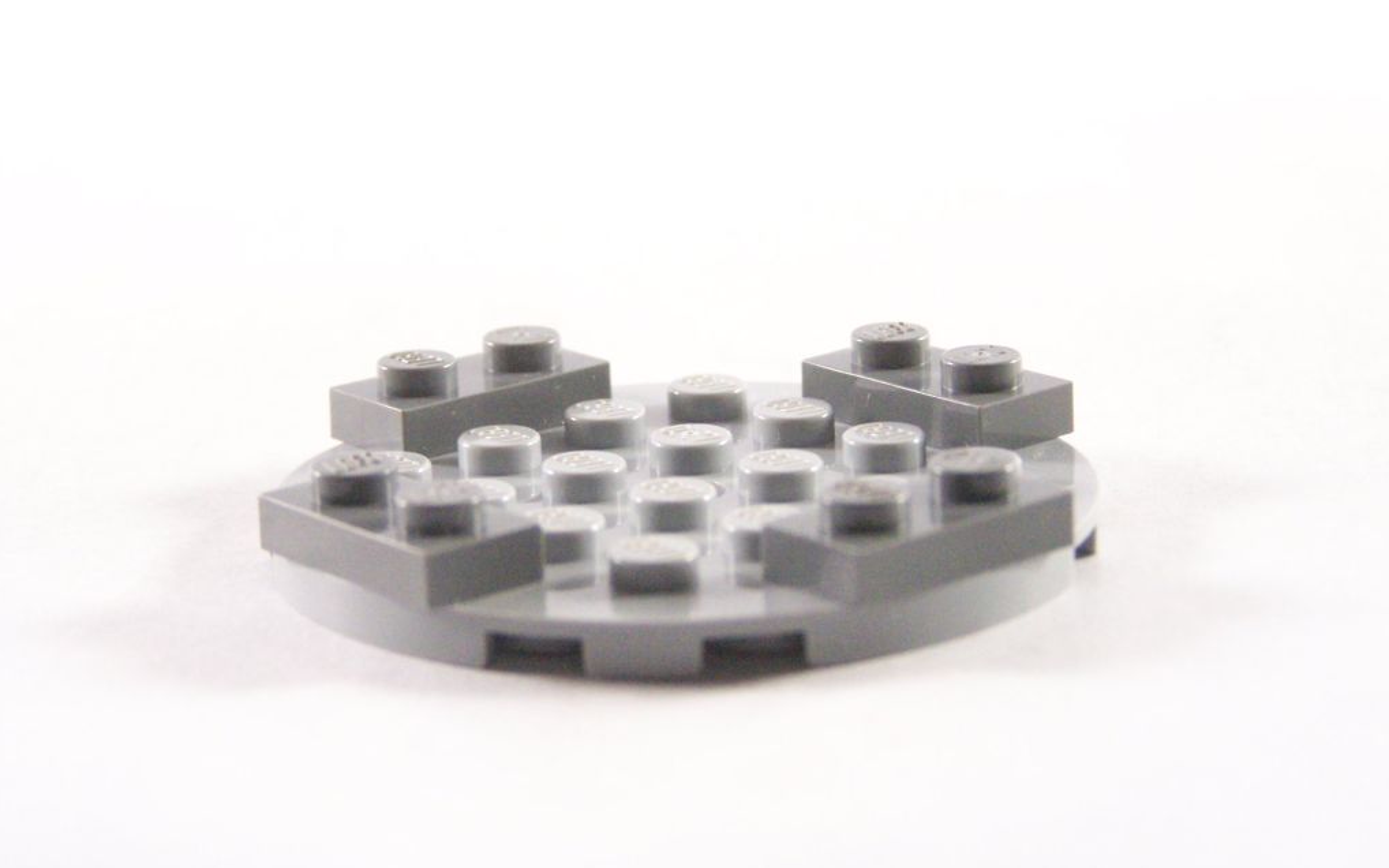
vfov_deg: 11.7
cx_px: 693
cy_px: 418
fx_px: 4239
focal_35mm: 112
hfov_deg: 18.6
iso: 400
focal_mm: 17.5
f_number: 3.2
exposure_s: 1/60
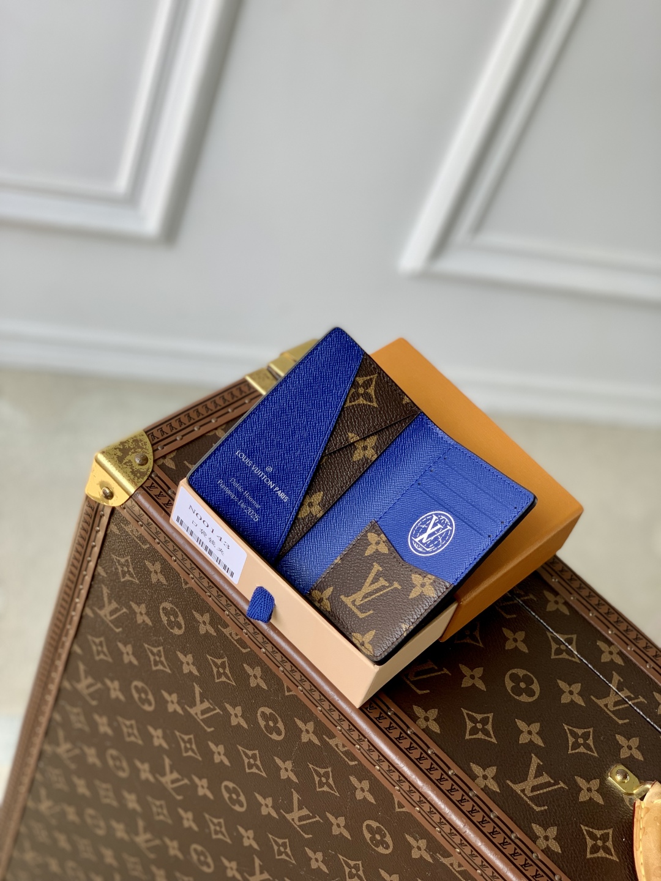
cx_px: 330
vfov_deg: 36.8
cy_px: 440
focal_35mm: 52
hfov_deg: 28.0
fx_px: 1324
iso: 16
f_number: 2.4
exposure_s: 1/122
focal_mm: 6
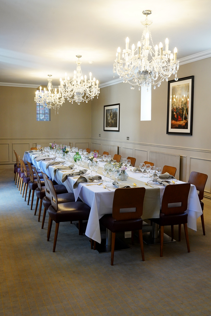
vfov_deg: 54.4
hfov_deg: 37.9
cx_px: 106
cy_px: 158
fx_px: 308
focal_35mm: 35
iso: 2000
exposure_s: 1/40
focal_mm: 35
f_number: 11
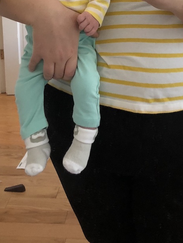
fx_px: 430
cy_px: -16
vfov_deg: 29.0
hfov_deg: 23.9
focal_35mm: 61
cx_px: 121
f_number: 1.8
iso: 64
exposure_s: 1/15
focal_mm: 4
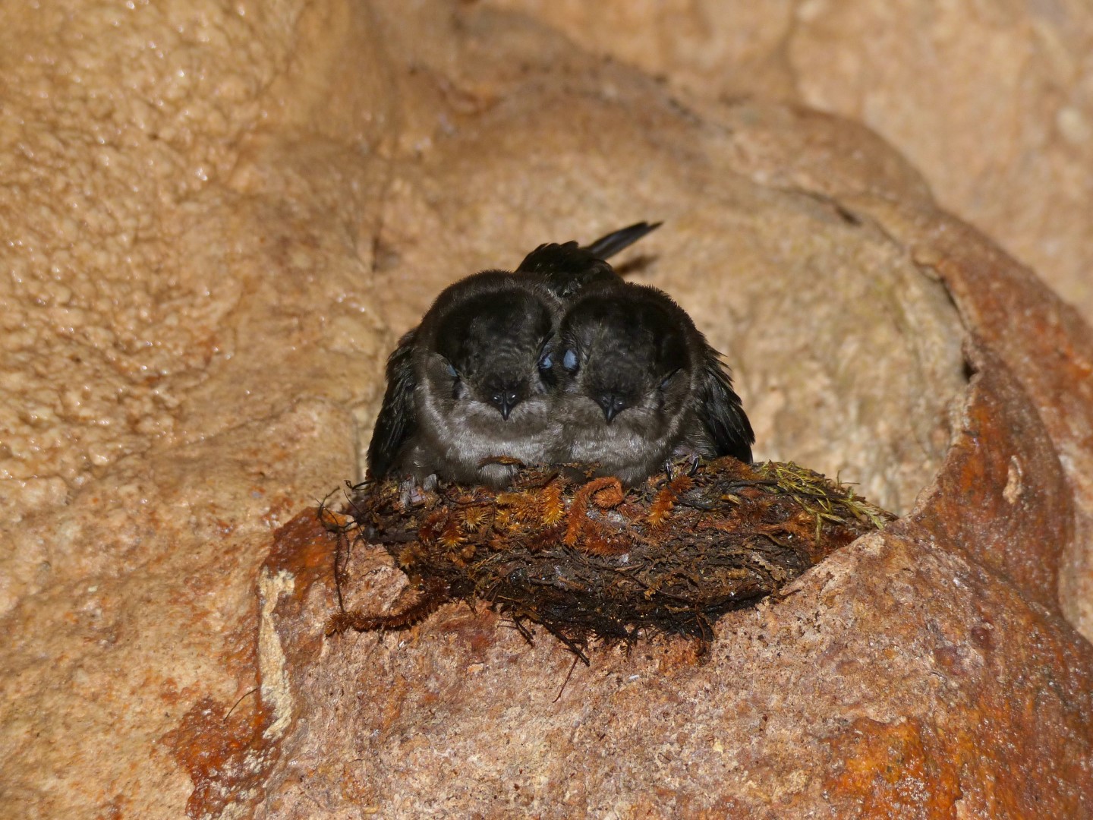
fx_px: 4136
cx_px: 546
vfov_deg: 11.3
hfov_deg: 15.1
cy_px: 410
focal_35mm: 131
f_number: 2.8
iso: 100
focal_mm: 23.5
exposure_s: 1/60
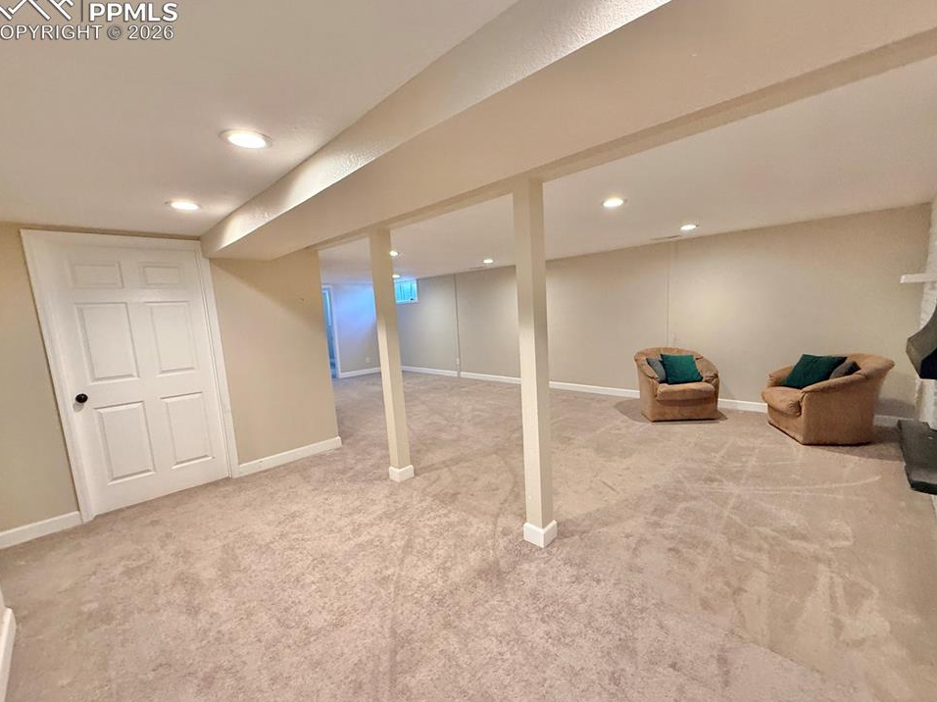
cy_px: 361
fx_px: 406
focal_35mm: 15
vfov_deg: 81.7
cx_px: 483
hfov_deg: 98.2
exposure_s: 1/60
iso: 400
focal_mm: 2.22
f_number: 2.2
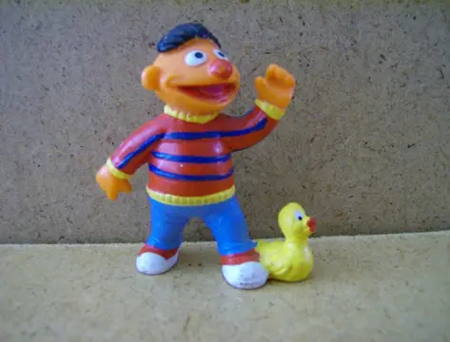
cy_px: 171
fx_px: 470
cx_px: 225
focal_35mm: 36
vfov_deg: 40.0
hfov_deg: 51.1
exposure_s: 1/37.6
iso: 200
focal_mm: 6
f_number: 2.8
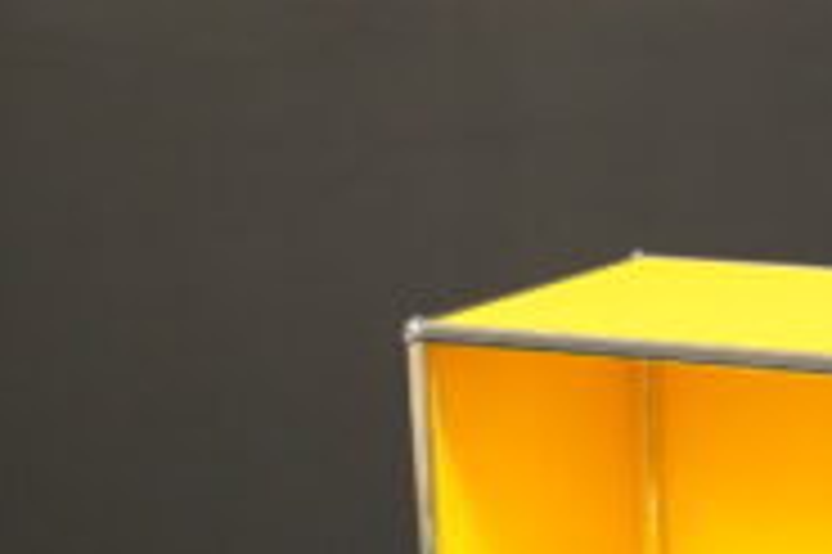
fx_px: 4041
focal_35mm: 175
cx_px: 913
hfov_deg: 11.6
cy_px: 752
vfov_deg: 7.7
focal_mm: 54
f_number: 7.1
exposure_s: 1/100
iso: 5000
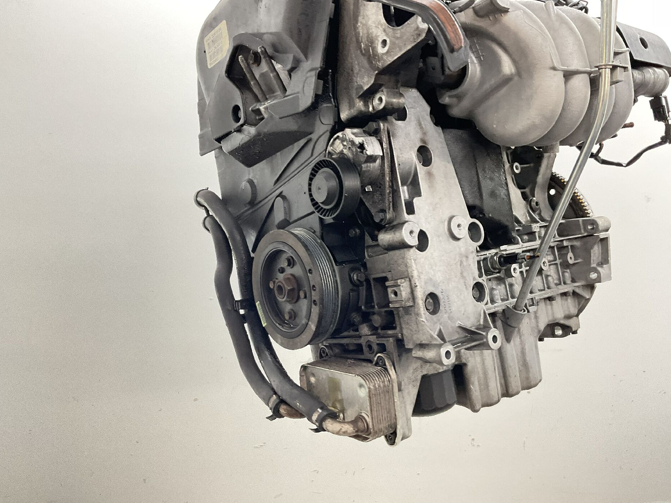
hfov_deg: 60.0
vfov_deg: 46.8
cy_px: 249
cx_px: 343
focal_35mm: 30
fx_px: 581
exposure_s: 1/50
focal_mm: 3
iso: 125
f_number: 1.8
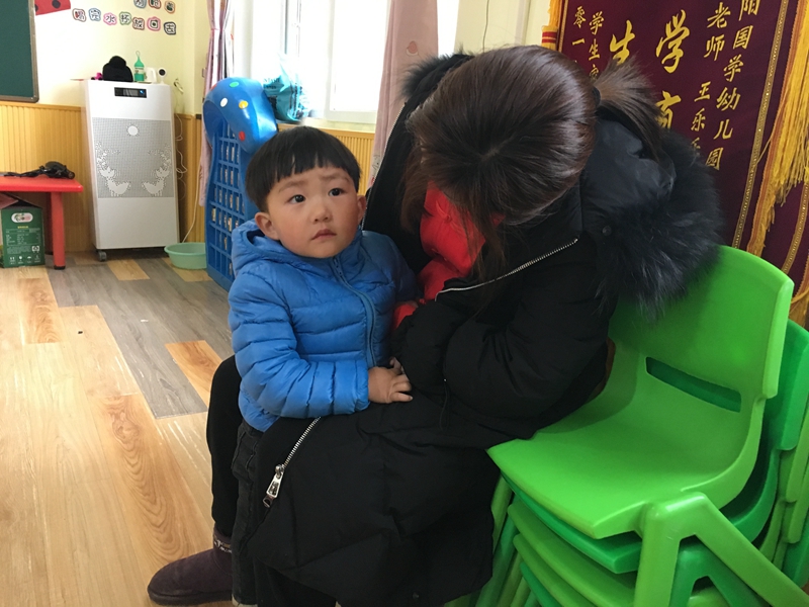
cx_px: 404
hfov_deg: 61.7
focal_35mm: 29
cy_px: 304
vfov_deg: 48.2
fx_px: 678
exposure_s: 1/20
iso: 200
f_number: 2.2
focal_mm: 4.15
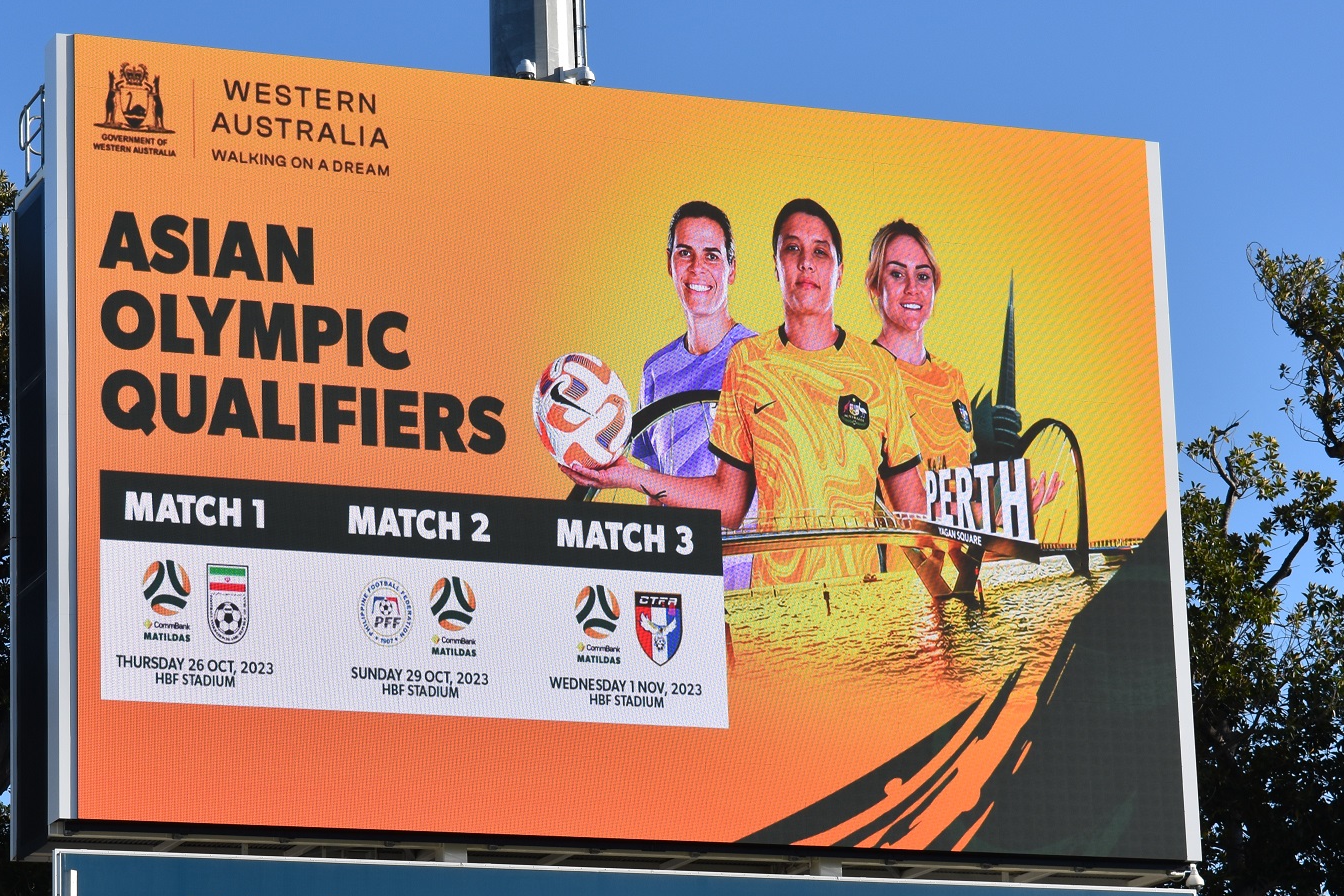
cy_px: 562
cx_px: 524
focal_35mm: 123
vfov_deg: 11.2
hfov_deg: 16.7
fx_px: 4582
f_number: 9
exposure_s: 1/320
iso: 200
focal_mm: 55
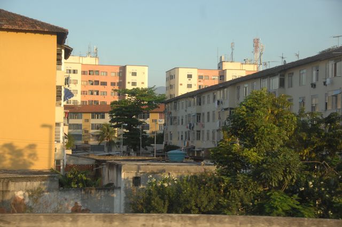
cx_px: 171
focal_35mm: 78
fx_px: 740
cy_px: 114
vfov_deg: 17.4
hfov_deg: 26.0
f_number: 5
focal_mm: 52
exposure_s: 1/500
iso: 500
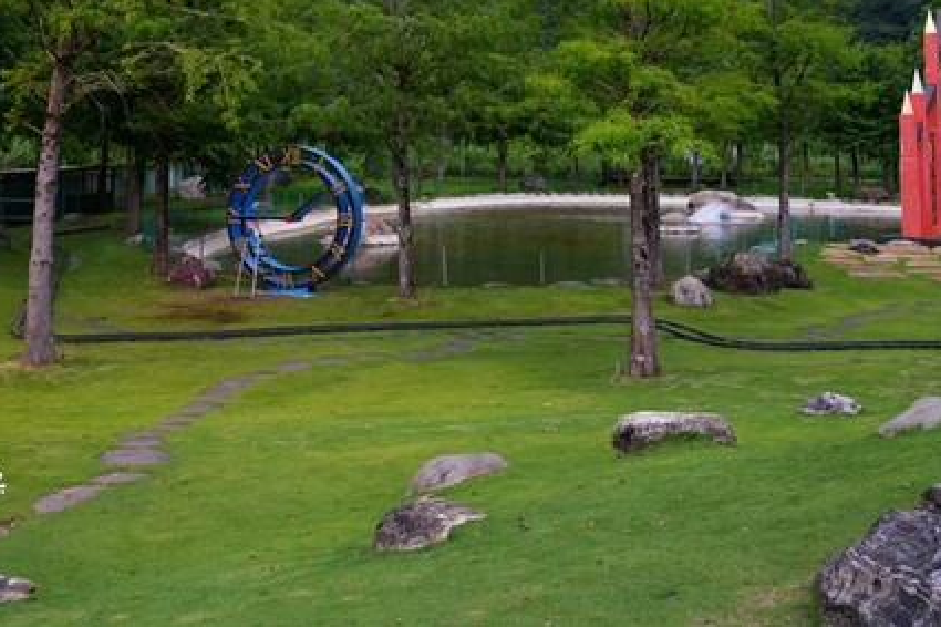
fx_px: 1150
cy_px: 4
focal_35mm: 44
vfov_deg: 28.6
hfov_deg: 44.4
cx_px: 403
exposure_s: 1/30
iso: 160
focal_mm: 22
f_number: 2.8
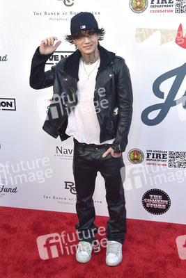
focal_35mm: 40
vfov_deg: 48.4
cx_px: 93
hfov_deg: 33.4
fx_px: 310
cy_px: 139
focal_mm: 40
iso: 400
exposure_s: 1/250
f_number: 6.3
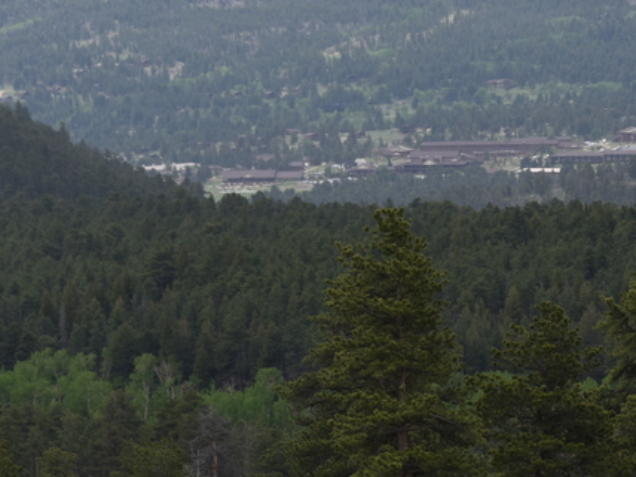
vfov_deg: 5.3
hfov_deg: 7.0
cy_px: -18
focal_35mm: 282
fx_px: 5181
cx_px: 807
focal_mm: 98
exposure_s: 1/200
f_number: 6.3
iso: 100
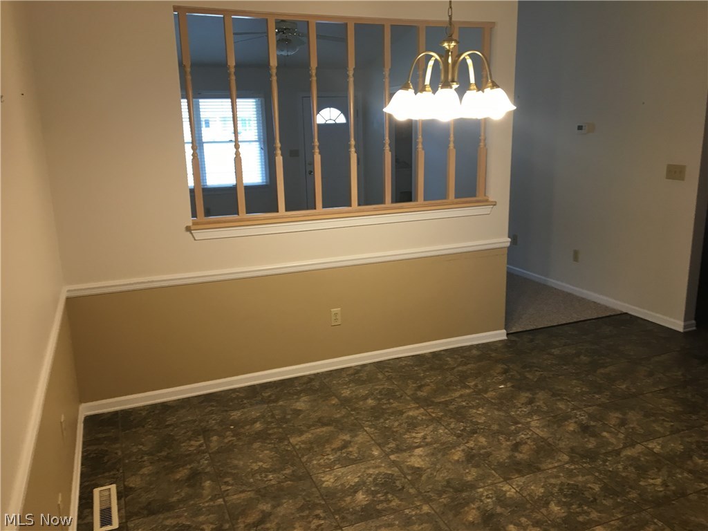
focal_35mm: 29
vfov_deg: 48.2
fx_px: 593
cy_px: 266
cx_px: 354
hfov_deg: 61.7
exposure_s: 1/30
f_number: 2.2
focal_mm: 4.15
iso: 64
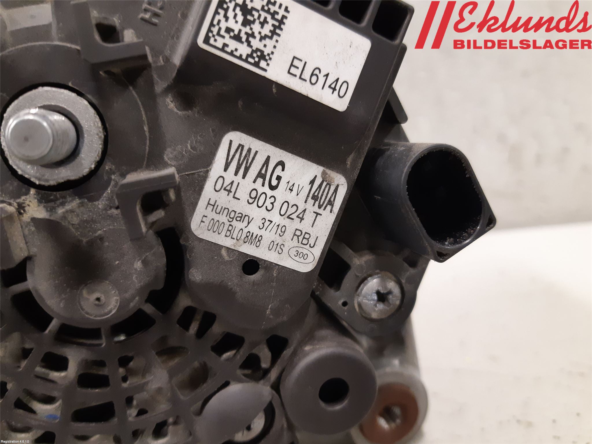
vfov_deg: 53.1
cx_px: 296
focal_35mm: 26
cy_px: 222
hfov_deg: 67.3
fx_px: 445
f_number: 1.7
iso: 250
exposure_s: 1/33
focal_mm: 3.93
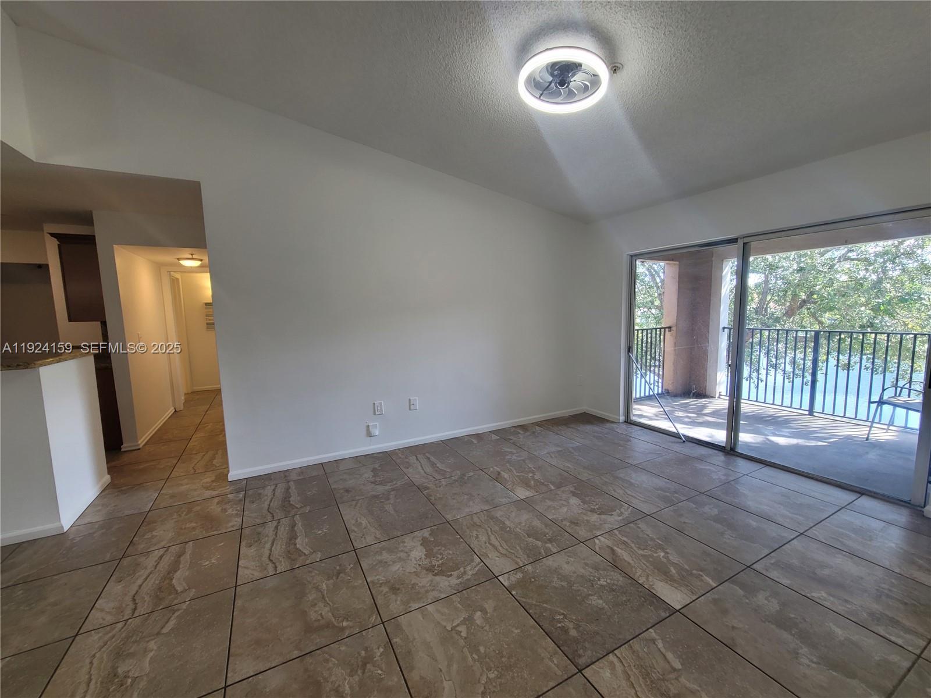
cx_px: 466
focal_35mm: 13
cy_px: 349
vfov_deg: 89.9
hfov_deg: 106.2
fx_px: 350
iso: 64
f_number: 2.2
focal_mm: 2.2
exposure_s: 1/60
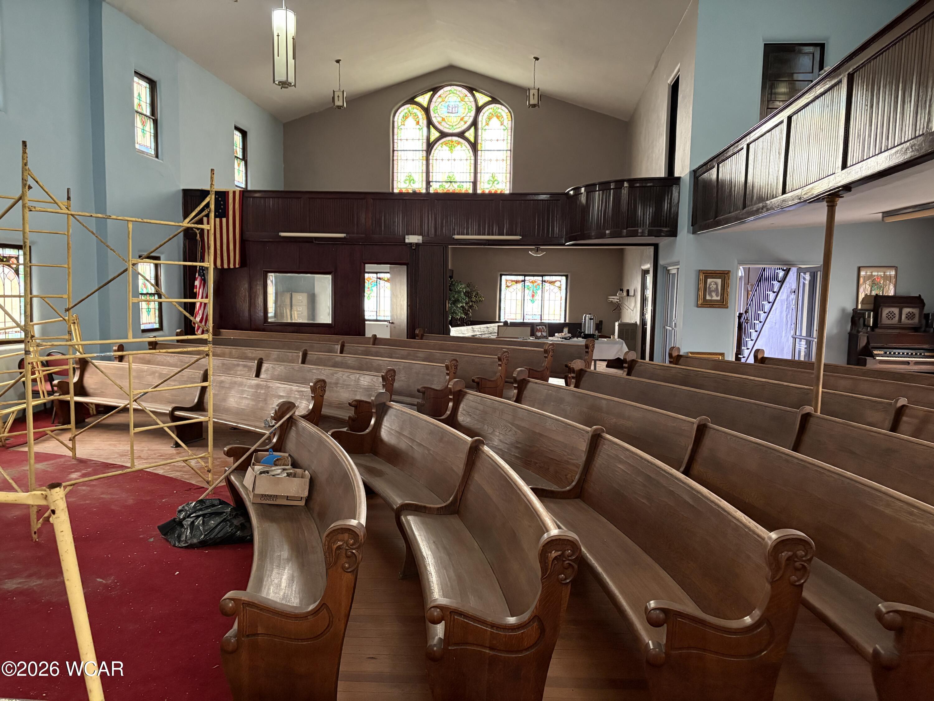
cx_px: 467
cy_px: 350
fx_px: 702
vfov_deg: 53.1
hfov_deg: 67.3
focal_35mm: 26
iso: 640
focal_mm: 5.96
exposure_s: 1/40
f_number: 1.6
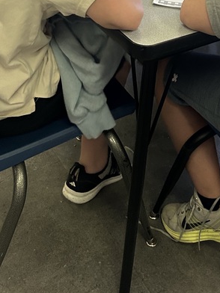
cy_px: -22
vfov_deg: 26.5
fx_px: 576
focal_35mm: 68
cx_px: 144
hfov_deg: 21.5
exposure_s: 1/60
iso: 200
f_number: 1.5
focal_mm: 5.7
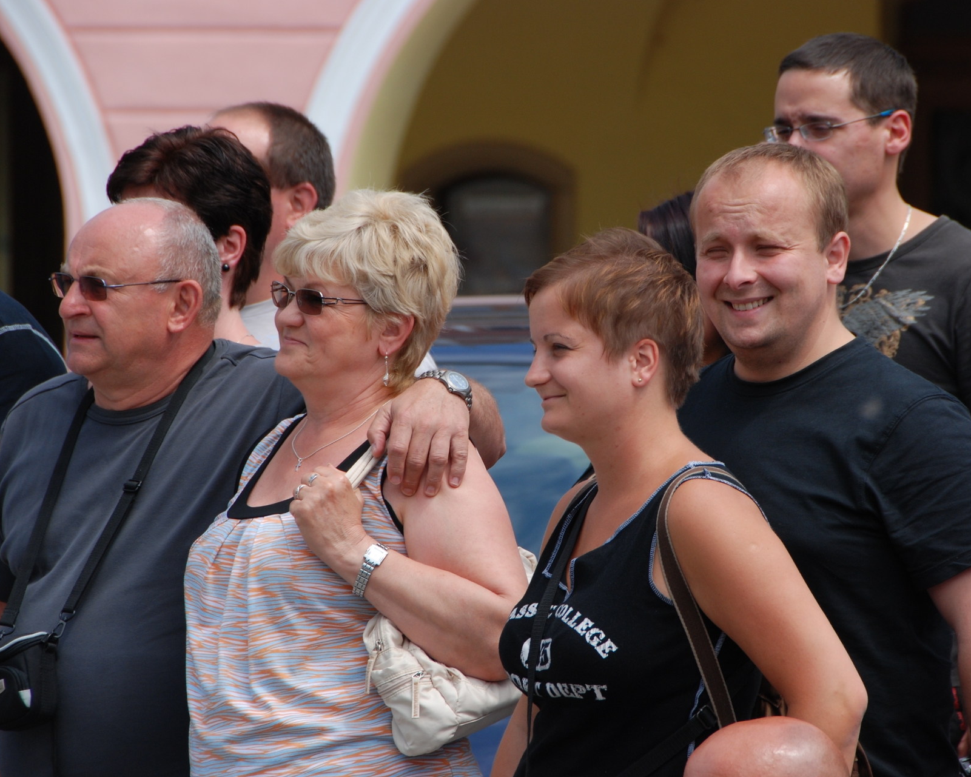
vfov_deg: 4.6
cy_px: 389
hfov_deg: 5.7
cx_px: 530
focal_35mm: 338
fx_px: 9714
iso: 200
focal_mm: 200
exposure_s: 1/320
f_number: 8
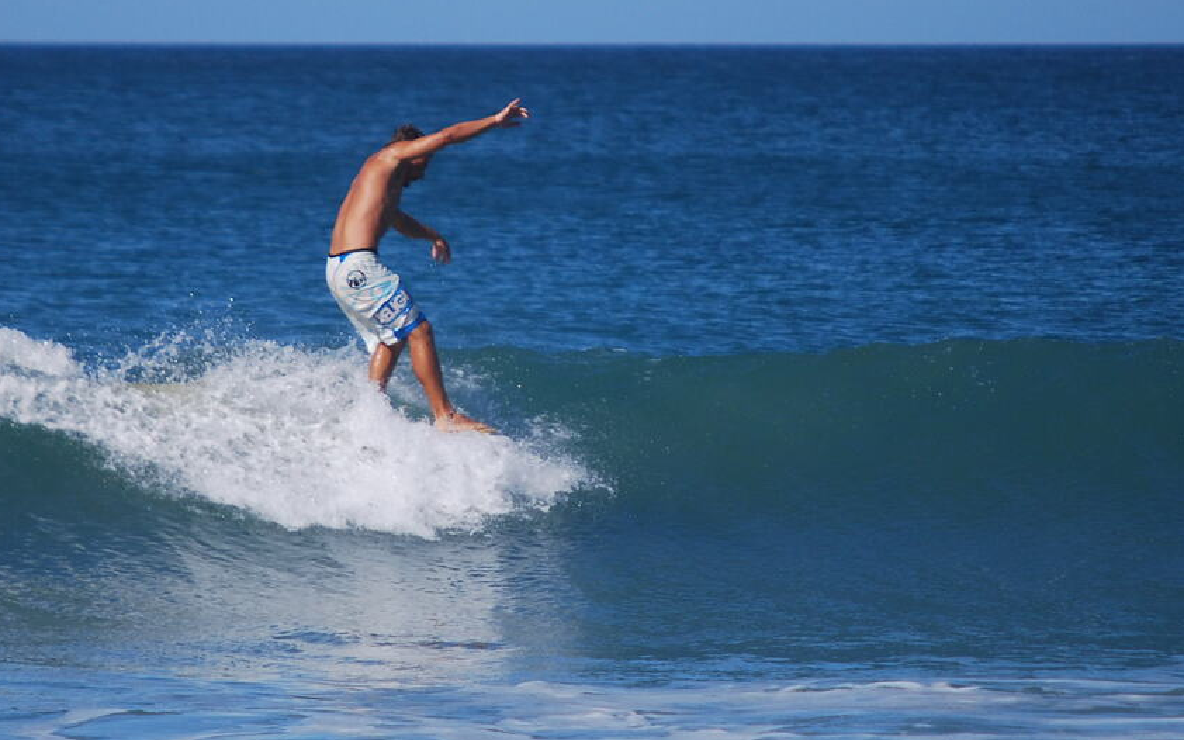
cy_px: 365
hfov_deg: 3.6
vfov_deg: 2.3
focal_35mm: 582
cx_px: 481
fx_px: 18777
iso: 160
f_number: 5.6
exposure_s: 1/1000
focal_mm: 200
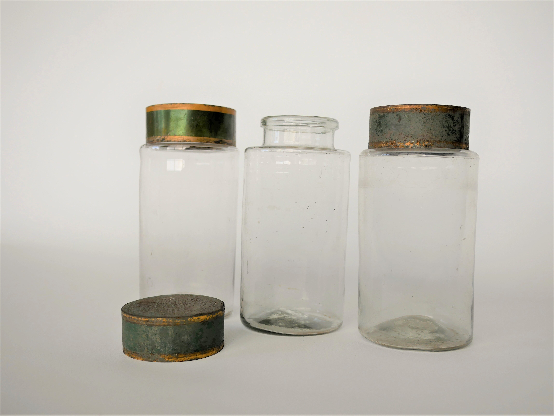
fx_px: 640
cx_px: 277
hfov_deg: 46.8
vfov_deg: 36.0
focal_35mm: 40
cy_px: 208
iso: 200
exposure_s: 1/250
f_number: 2.5
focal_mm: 20
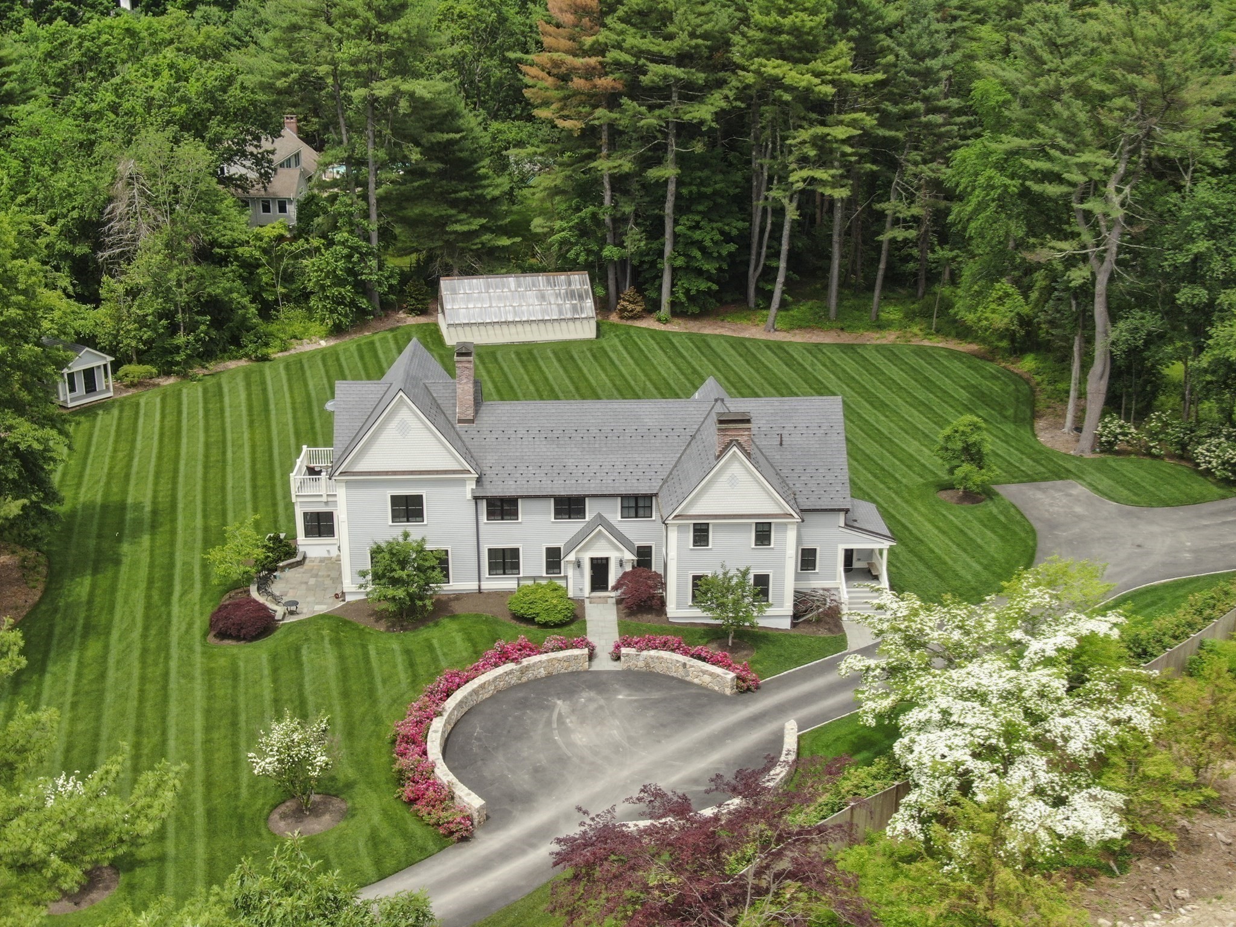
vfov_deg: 32.9
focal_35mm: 44
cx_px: 618
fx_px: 1571
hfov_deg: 42.9
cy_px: 464
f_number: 3.6
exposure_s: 1/100
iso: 100
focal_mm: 7.71
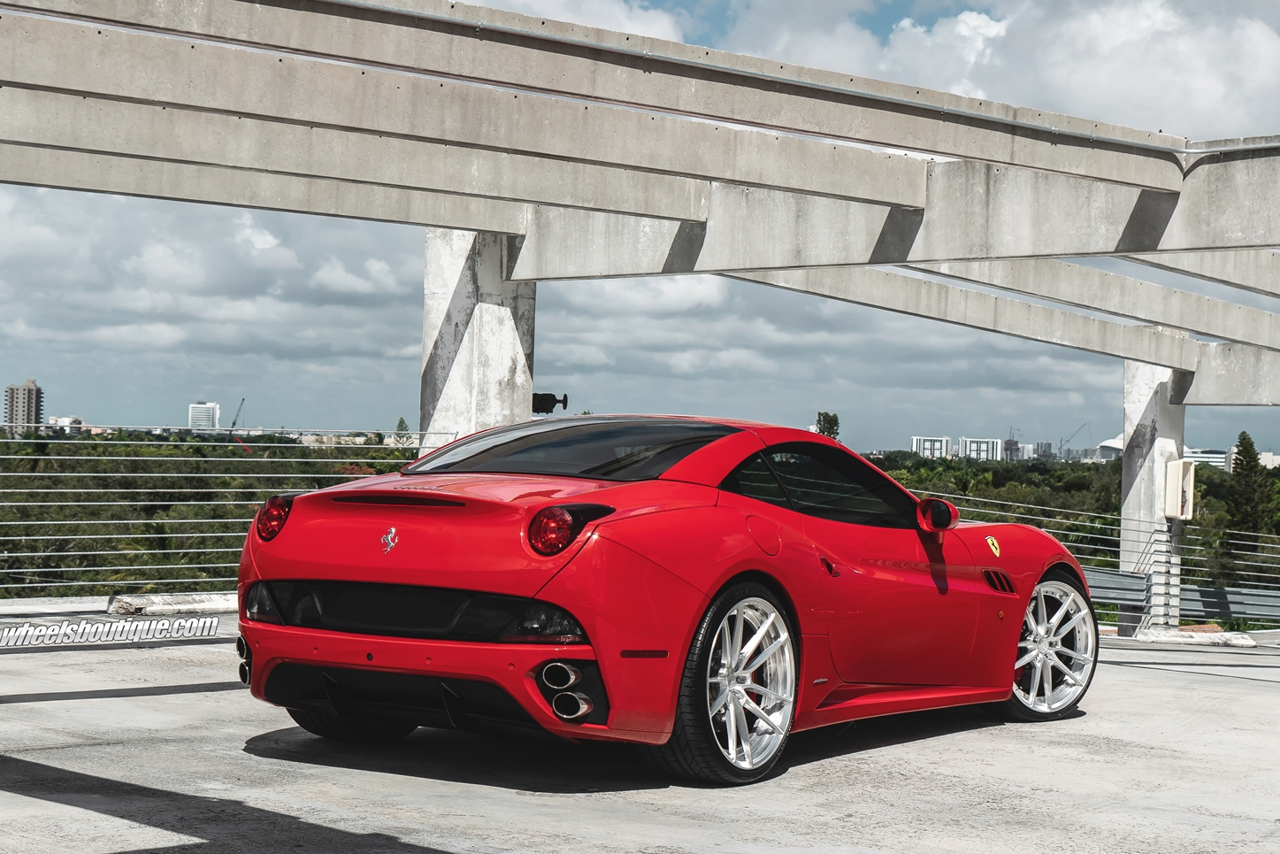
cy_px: 427
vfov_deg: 20.9
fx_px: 2311
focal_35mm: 65
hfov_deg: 30.9
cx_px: 570
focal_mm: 33
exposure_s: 1/500
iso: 200
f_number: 6.3
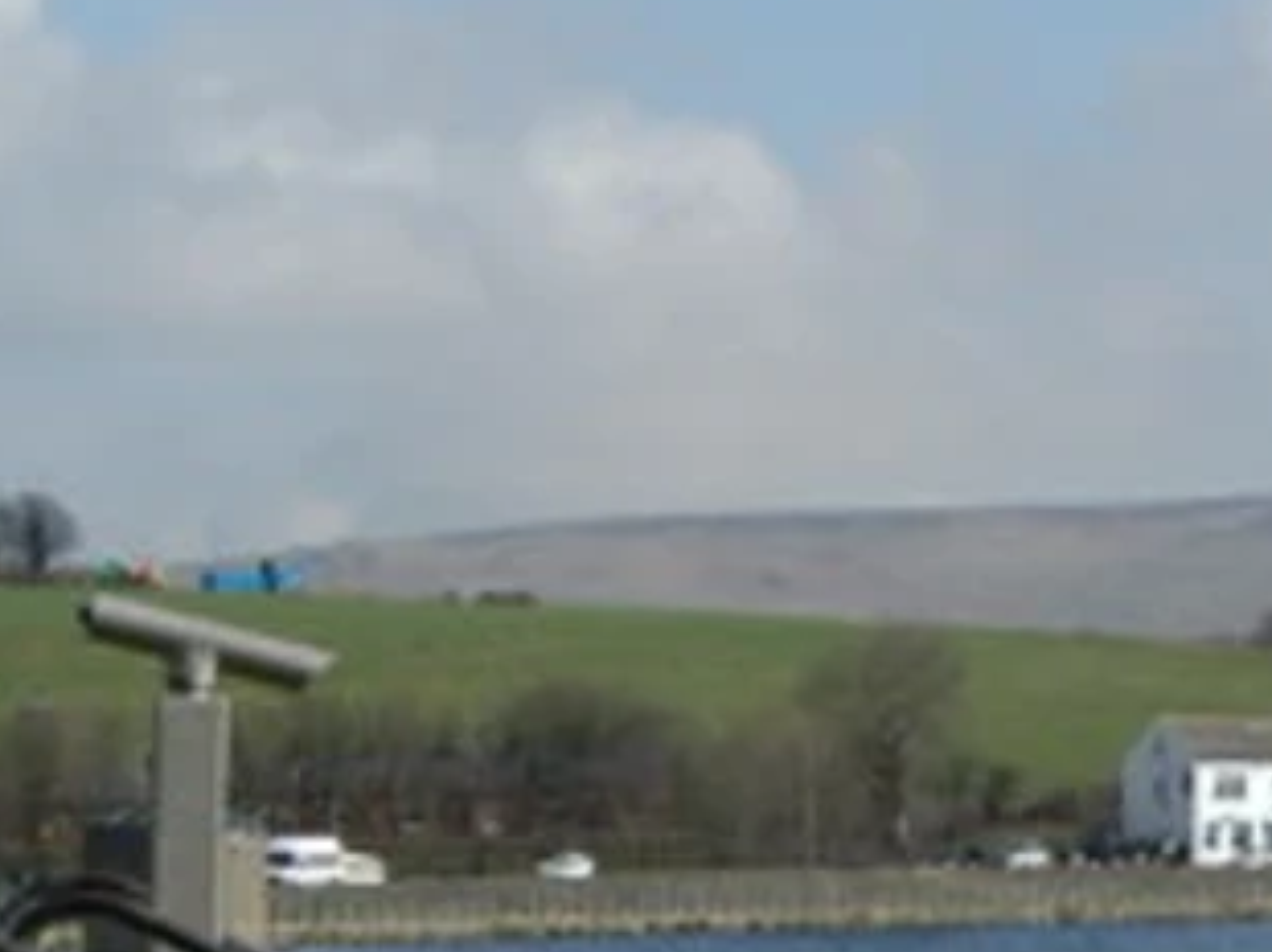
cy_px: 880
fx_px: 5324
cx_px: 1531
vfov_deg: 10.2
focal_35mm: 145
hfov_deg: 13.3
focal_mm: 26
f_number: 8
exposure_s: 1/400
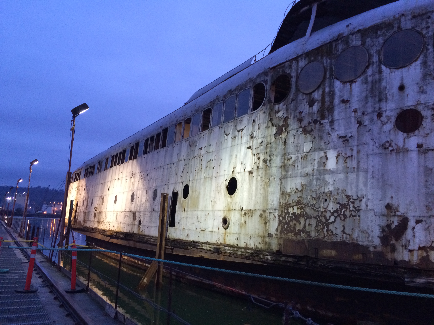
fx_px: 364
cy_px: 162
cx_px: 217
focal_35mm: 29
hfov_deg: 61.7
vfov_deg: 48.2
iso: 250
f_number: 2.2
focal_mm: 4.15
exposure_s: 1/30
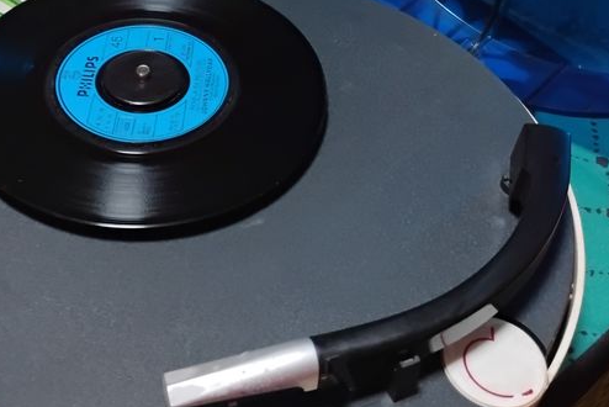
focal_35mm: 59
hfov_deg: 33.7
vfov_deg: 22.2
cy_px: 7
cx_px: 228
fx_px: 999
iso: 1922
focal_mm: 4.26
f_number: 1.8
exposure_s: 1/33.3
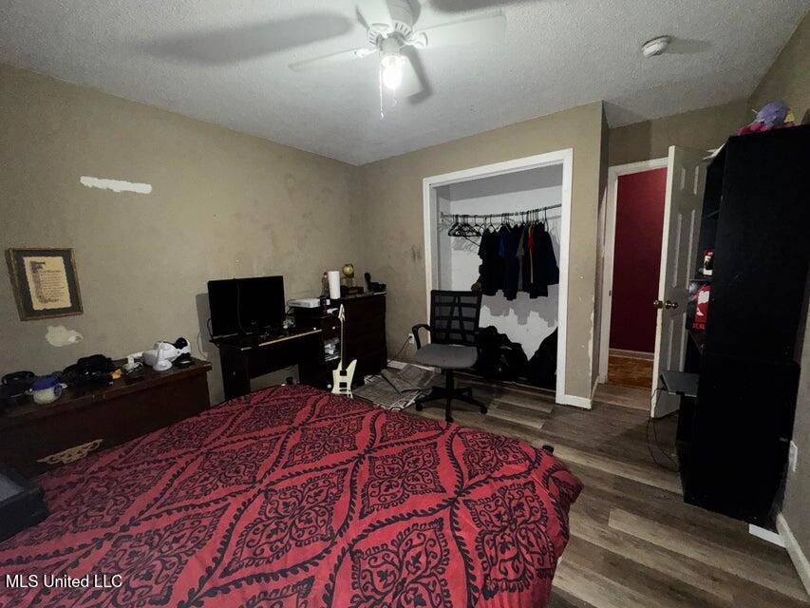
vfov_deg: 85.7
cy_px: 304
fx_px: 328
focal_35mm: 14
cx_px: 405
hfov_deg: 102.1
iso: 250
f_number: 2.2
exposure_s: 1/40
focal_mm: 2.22
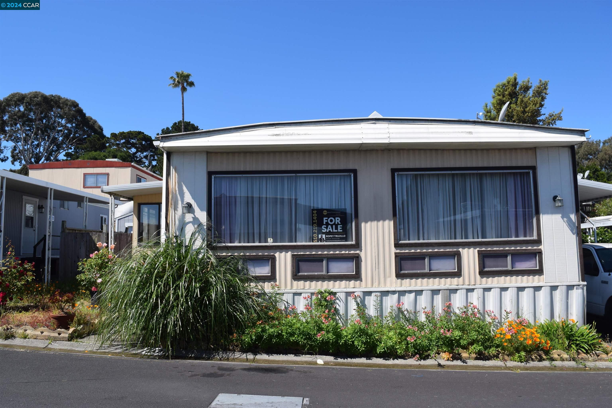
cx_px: 306
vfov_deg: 47.9
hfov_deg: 67.4
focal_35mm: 27
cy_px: 204
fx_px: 459
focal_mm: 18
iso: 200
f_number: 10
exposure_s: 1/400
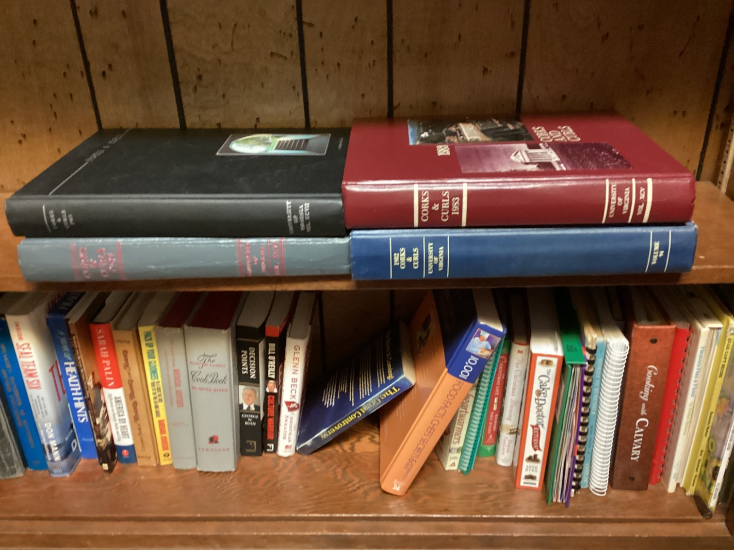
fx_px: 657
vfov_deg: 45.4
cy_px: 275
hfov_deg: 58.3
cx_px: 367
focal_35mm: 31
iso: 640
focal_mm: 3.3
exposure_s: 1/24
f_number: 2.4
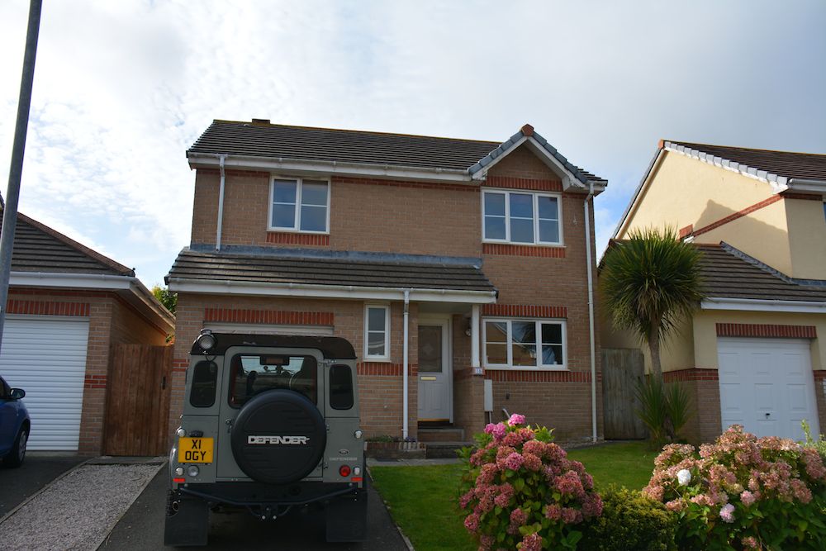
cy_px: 276
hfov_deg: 59.5
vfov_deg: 41.7
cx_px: 413
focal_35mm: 32
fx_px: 723
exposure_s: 1/250
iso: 110
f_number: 8
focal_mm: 21
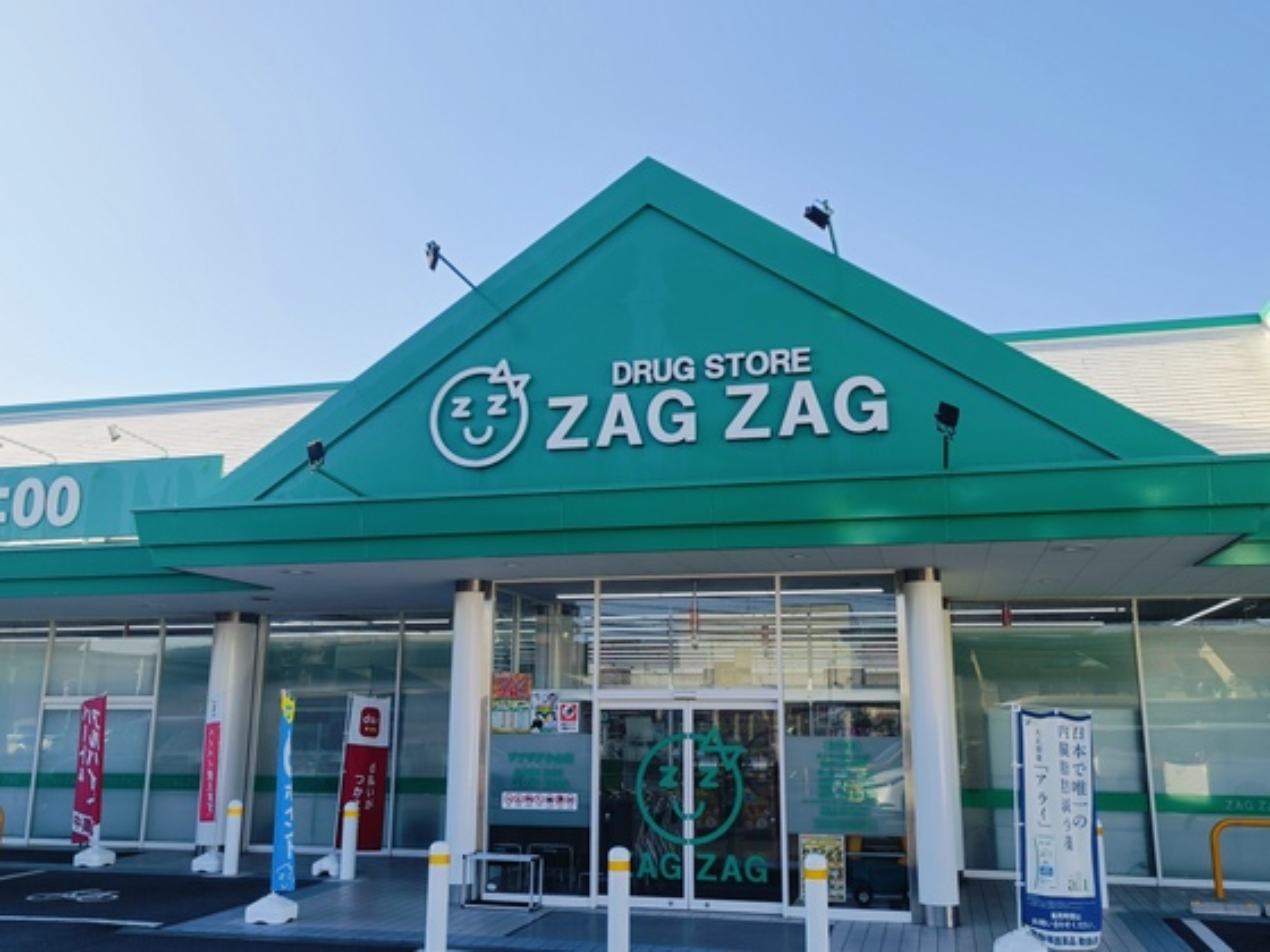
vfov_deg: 45.4
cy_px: 476
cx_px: 635
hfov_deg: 58.4
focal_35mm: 31
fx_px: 1137
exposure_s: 1/275
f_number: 1.7
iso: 50
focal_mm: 4.7
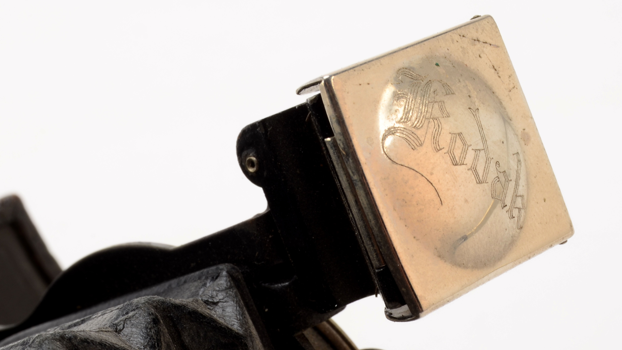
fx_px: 1427
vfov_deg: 14.0
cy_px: 203
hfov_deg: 24.6
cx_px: 310
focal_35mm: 87
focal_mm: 55
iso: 100
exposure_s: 1/160
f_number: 20
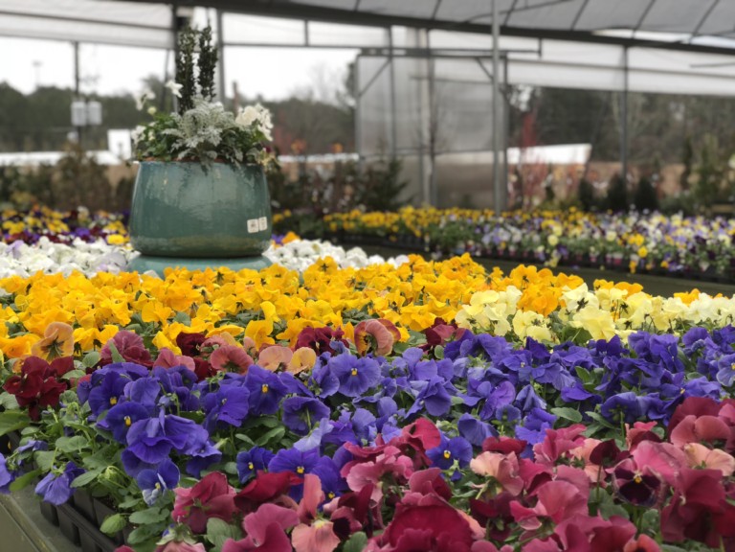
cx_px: 368
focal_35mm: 52
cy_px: 276
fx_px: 1104
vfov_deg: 28.0
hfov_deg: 36.8
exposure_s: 1/60
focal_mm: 6
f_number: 2.4
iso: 16
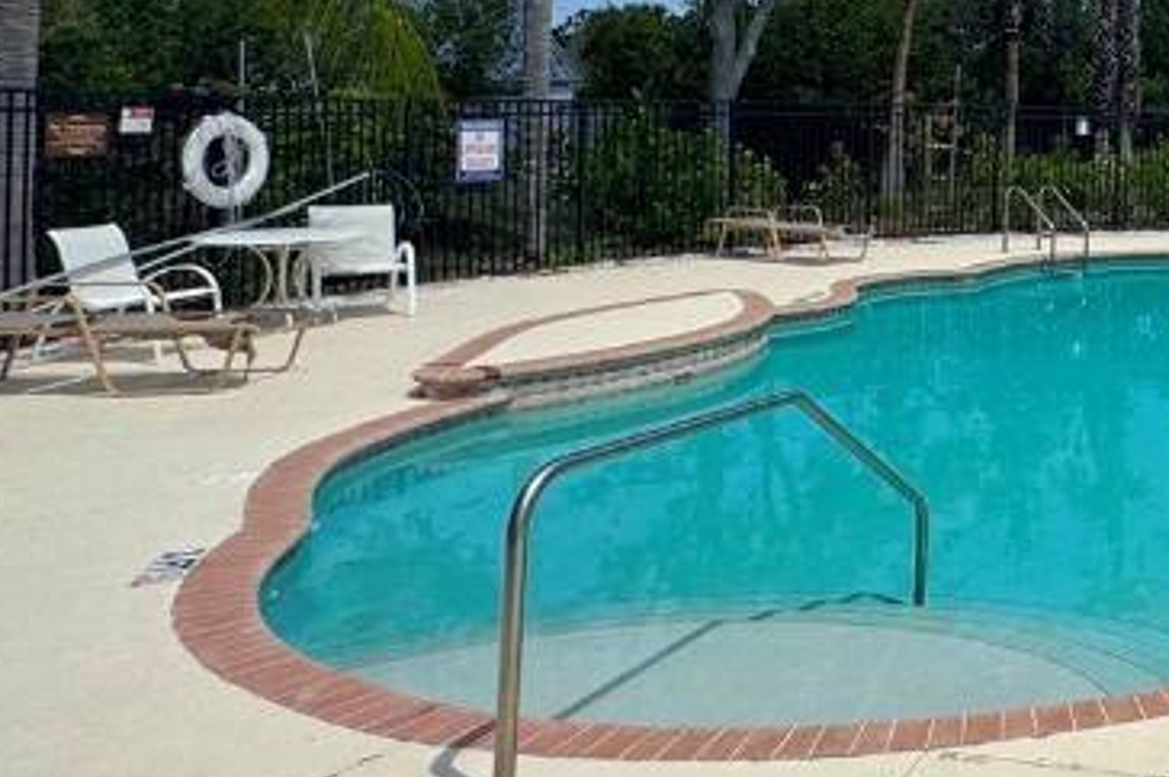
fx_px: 1330
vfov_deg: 31.5
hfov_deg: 35.2
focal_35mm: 41
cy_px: 128
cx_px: 1468
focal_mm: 2.22
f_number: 2.2
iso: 40
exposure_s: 1/3906
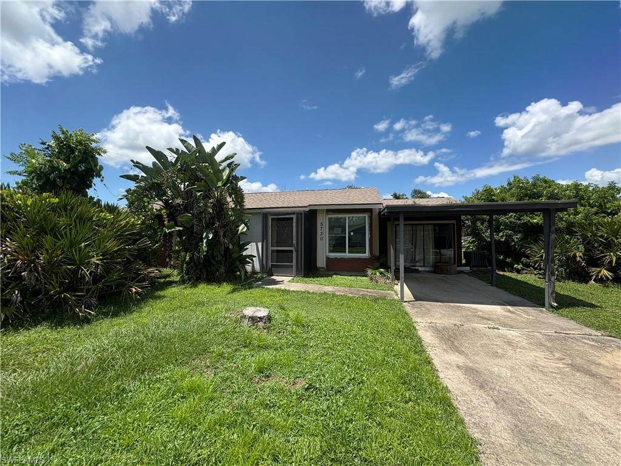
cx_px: 310
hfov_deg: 102.1
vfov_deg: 85.7
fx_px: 251
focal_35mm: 14
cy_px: 233
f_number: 2.2
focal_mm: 2.22
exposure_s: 1/1477
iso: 50
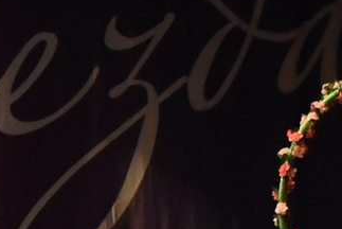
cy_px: 399
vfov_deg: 2.5
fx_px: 5277
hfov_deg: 3.6
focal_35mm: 555
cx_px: -522
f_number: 3.5
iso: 5000
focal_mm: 70
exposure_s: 1/640
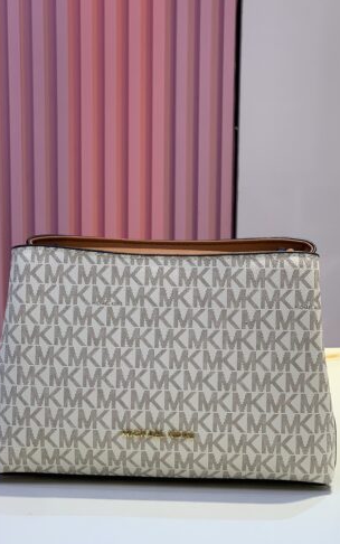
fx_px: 963
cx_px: 157
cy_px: 247
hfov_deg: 20.0
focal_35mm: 65
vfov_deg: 31.5
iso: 64
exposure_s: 1/100
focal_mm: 6
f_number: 2.4
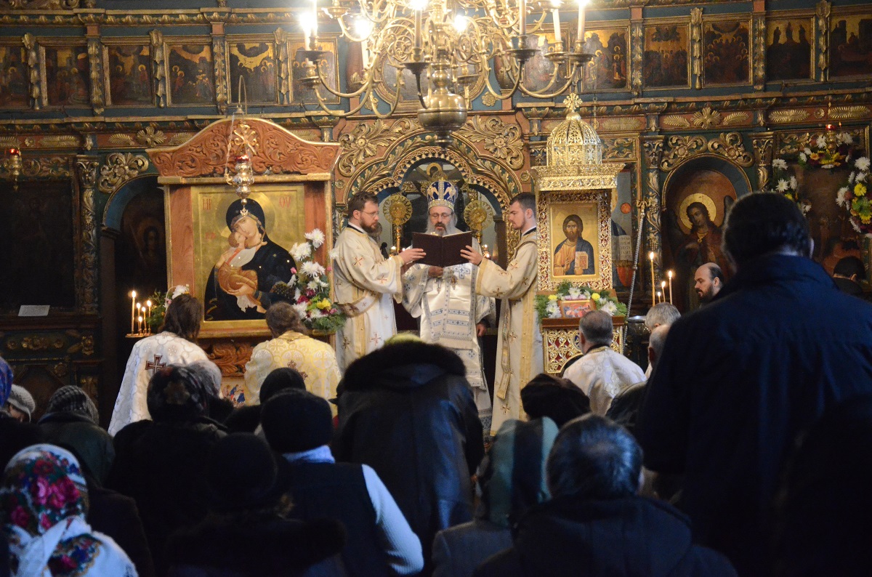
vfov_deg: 18.1
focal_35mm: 75
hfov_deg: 27.1
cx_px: 436
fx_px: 1812
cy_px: 288
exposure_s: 1/60
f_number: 5
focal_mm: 50
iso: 6400
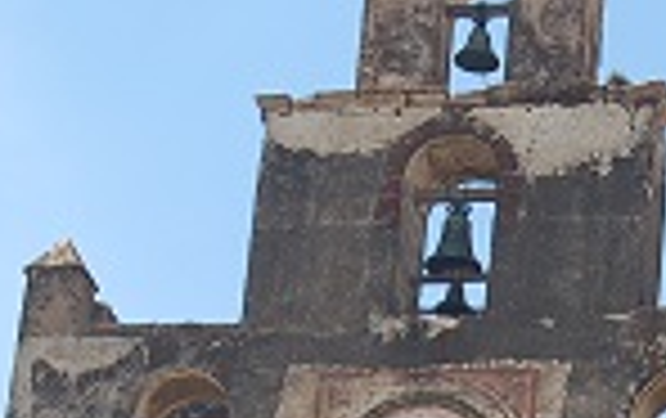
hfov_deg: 8.4
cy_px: 521
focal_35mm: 247
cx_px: 634
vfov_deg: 5.3
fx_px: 4490
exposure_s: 1/320
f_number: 9
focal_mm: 48
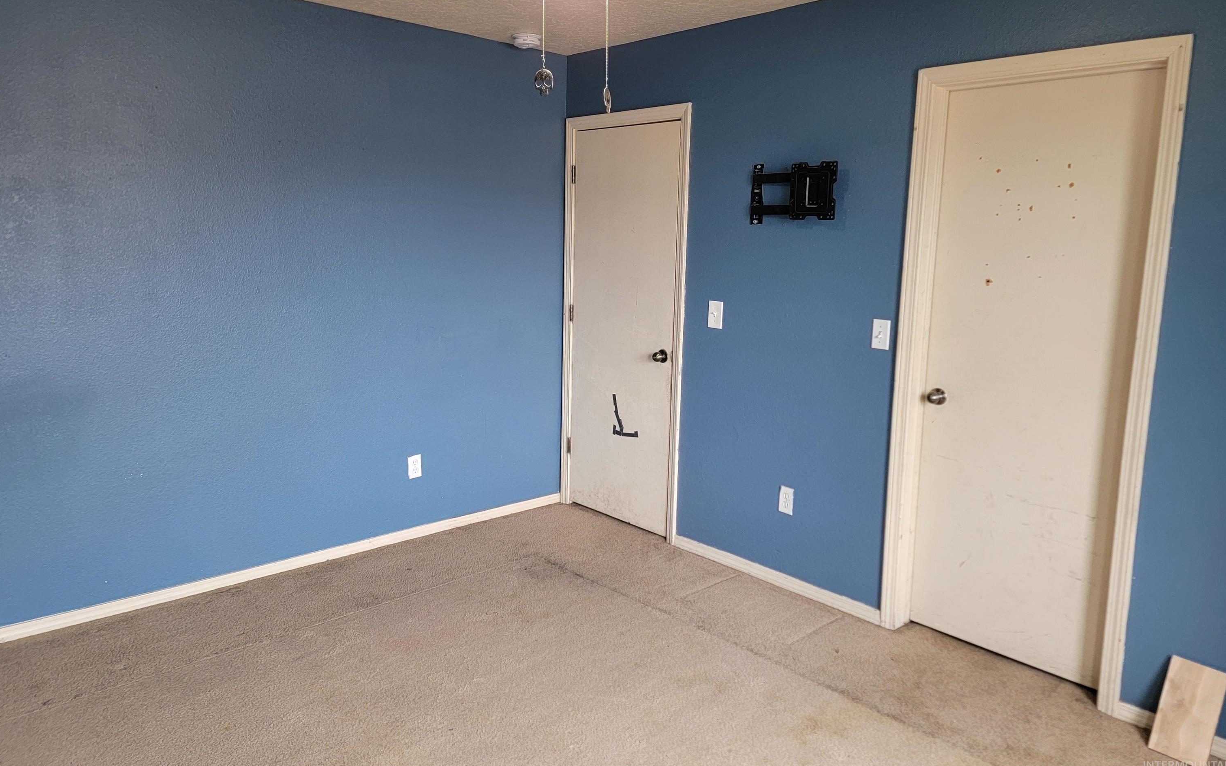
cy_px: 338
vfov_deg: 47.5
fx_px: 869
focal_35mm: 26
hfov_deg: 70.4
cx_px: 611
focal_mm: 6.7
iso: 200
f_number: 1.8
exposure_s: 1/60
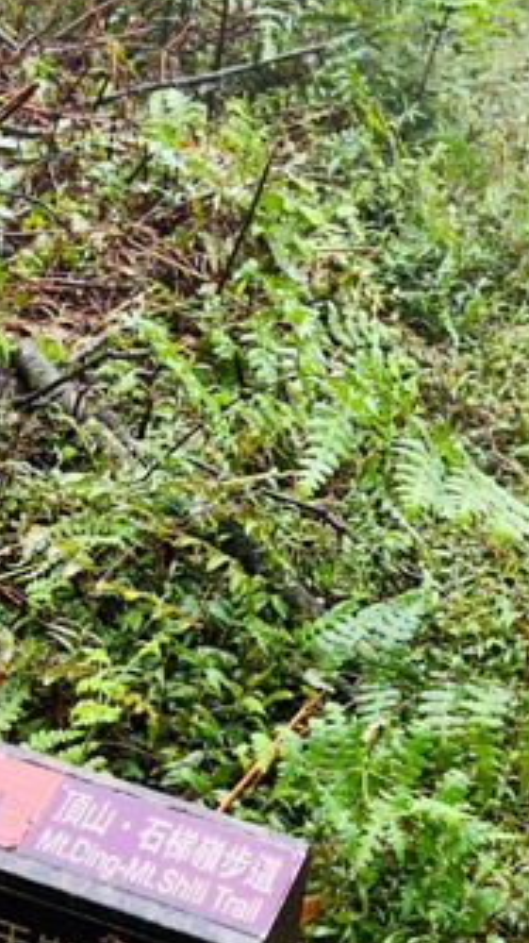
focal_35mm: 68
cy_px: 549
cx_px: 368
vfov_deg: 31.0
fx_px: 1698
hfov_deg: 17.6
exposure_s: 1/121
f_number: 1.5
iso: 64
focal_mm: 5.7
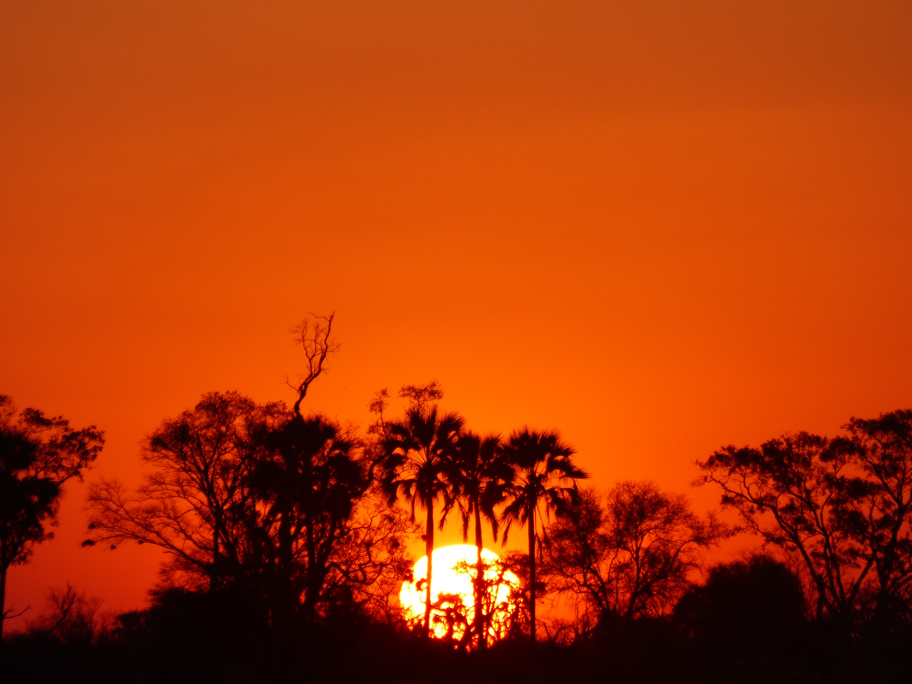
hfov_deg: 3.8
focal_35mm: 515
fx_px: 13568
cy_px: 342
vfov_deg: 2.9
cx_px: 456
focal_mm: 92.7
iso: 100
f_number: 4
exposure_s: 1/1300
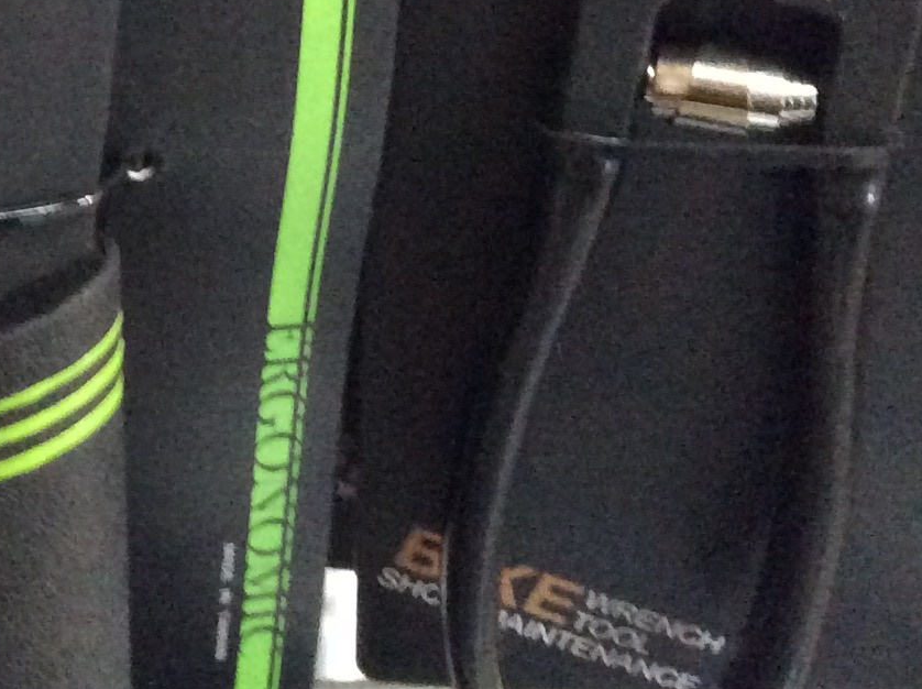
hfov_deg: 19.4
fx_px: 2633
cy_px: -39
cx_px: 25
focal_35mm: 99
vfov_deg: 14.6
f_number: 2.4
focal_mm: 3.3
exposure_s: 1/17
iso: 400
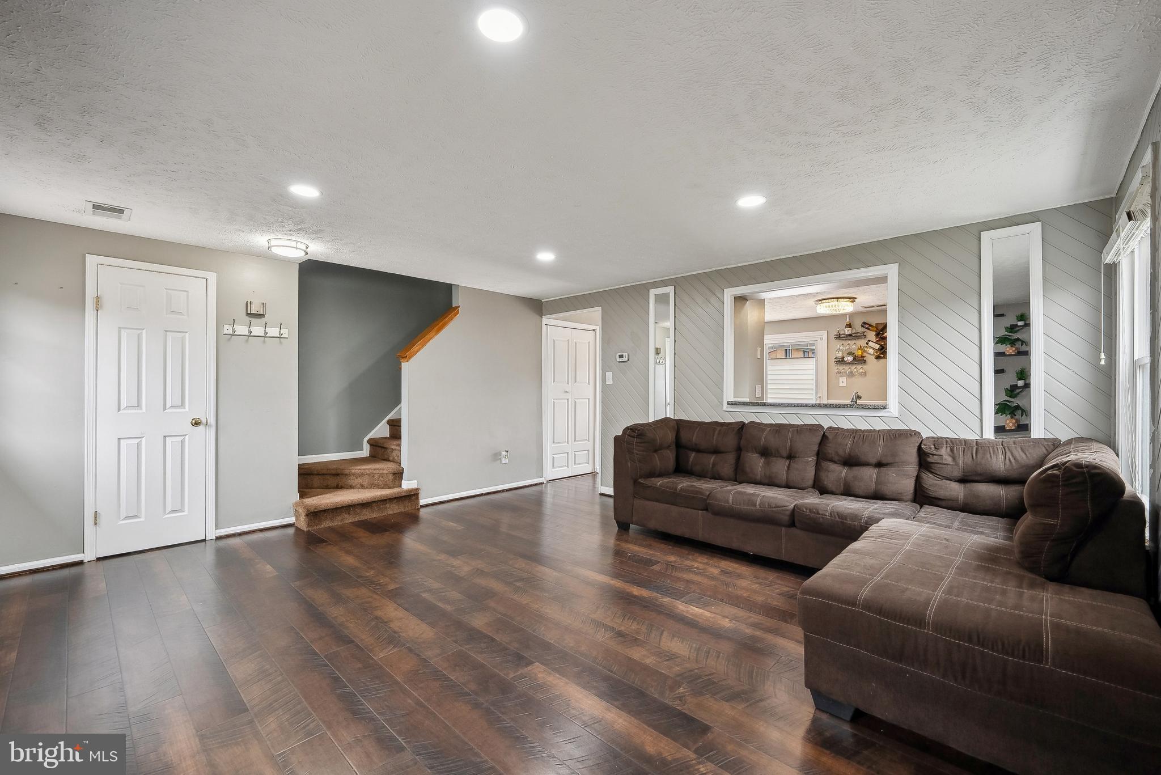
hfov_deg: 100.4
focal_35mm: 15
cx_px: 580
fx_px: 484
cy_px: 388
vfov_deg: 77.4
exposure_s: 1/50
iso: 640
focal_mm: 15
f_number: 7.1
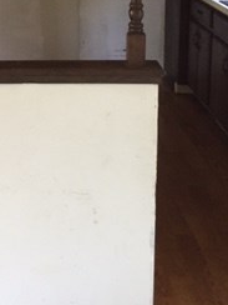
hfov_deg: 18.9
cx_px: 10
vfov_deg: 24.7
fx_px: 667
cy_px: 15
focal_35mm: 76
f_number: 2.2
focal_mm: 4.15
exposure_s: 1/30
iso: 160
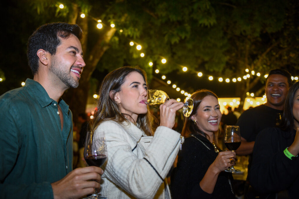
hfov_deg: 55.8
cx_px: 150
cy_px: 100
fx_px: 282
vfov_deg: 38.9
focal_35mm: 34
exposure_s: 1/40
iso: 1600
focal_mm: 34
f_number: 2.8
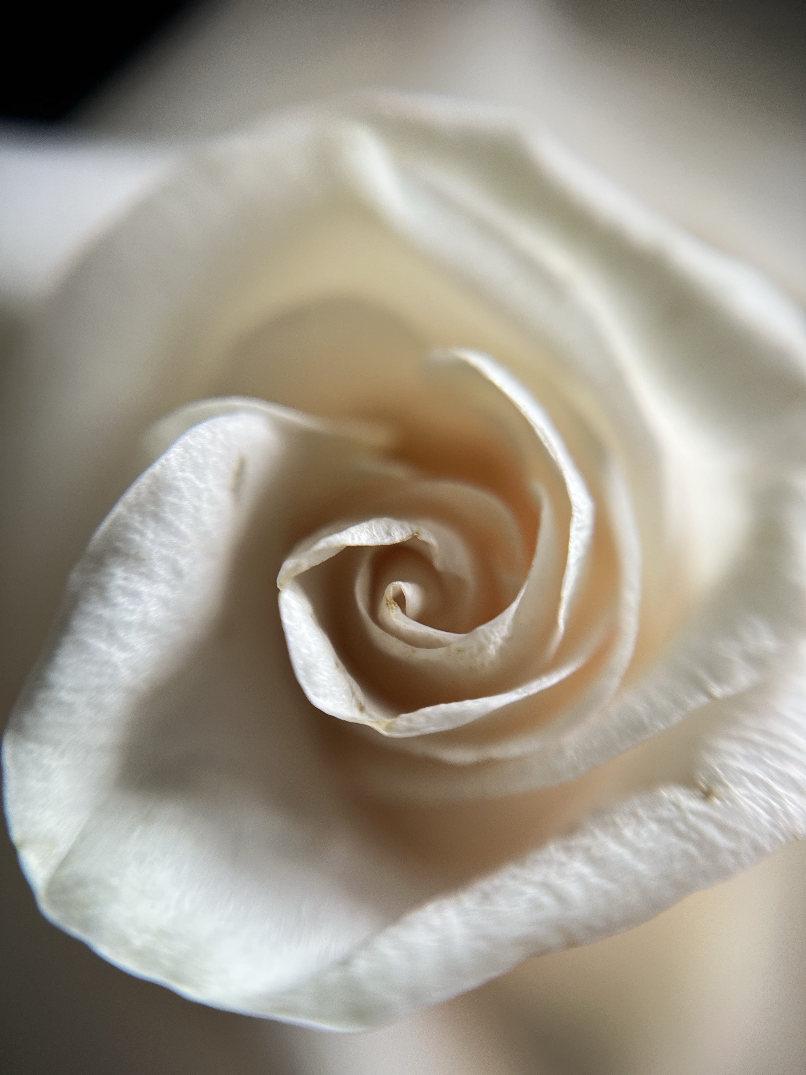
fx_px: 745
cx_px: 403
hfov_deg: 56.8
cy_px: 538
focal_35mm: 24
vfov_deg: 71.6
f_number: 1.78
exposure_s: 1/60
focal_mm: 6.86
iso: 250
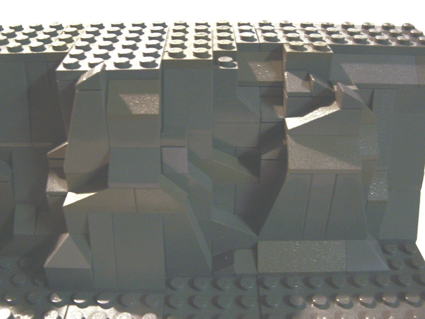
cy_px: 160
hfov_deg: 49.0
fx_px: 467
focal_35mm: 38
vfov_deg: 37.7
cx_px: 212
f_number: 2.8
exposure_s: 1/8
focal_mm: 6.3
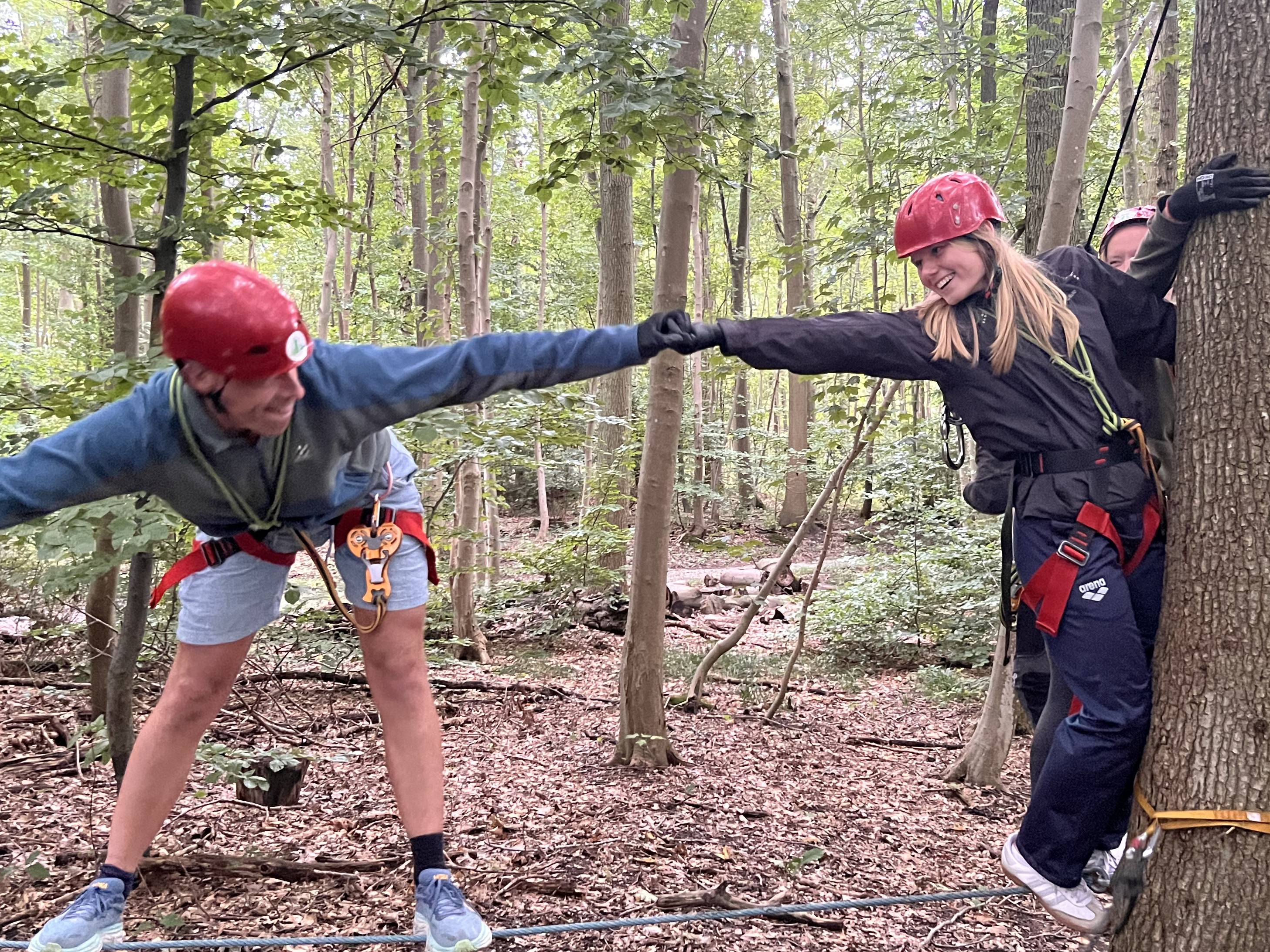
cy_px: 457
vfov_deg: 39.7
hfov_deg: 51.3
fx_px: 1321
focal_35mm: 36
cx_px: 669
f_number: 1.5
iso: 640
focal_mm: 5.7
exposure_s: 1/40
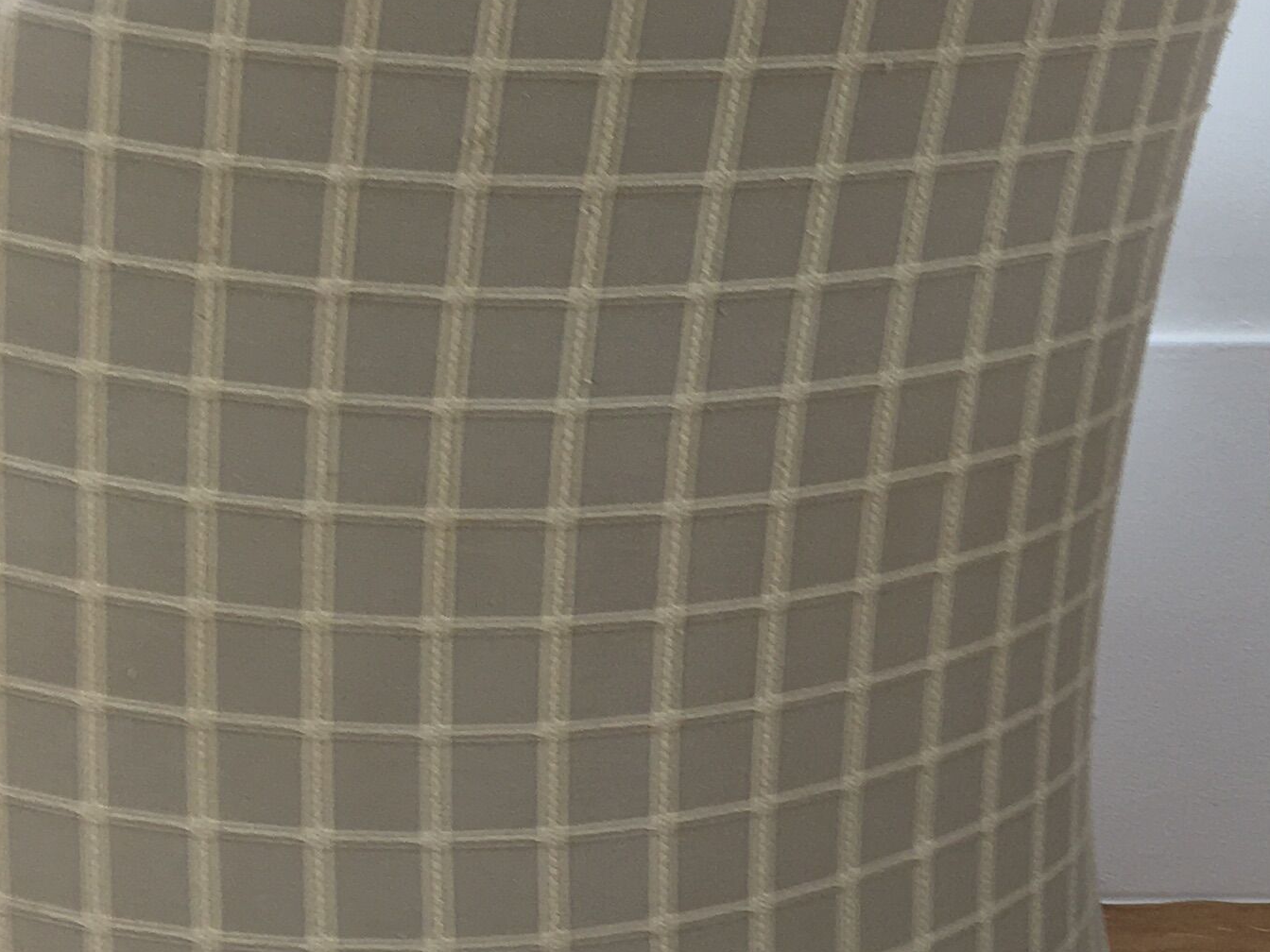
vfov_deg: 16.9
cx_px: 1328
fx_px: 3192
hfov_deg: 21.5
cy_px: 675
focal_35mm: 87
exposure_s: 1/33
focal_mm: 4.15
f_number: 2.2
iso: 32
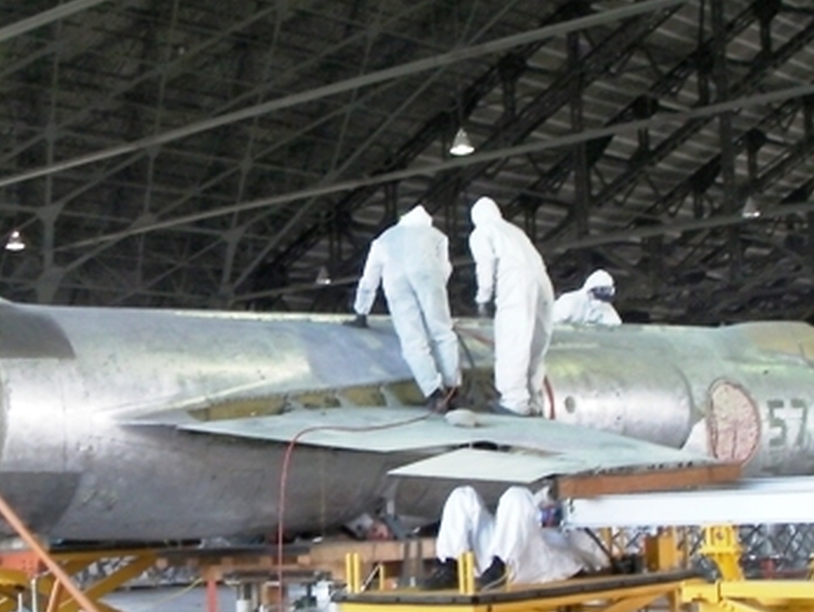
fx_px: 1648
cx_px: 291
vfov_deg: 21.0
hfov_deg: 27.6
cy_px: 345
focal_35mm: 70
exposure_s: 1/30
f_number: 3.5
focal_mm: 6.3
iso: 198
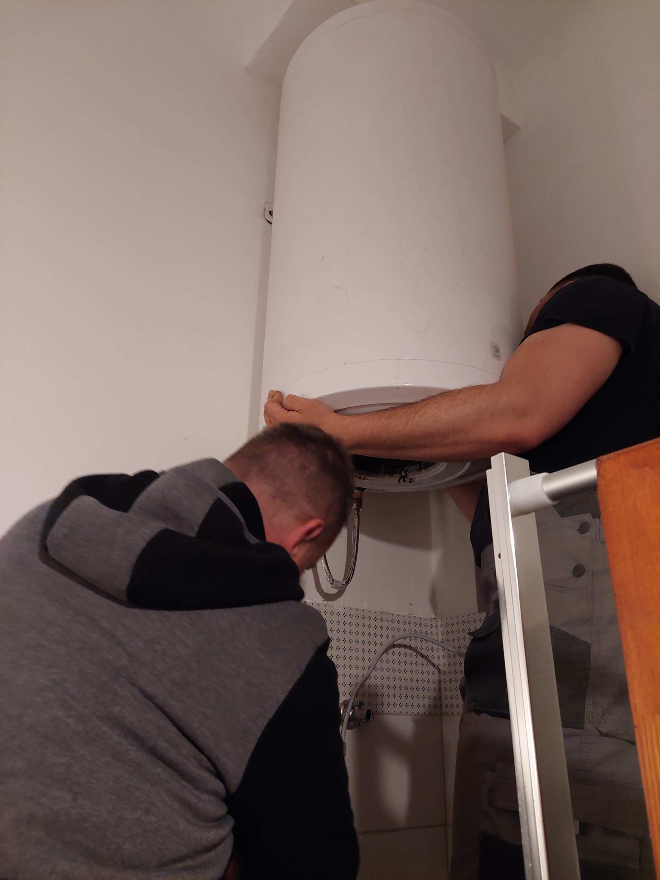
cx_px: 330
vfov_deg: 71.6
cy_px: 440
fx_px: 610
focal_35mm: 24
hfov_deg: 56.8
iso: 500
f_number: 1.8
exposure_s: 1/50
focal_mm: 5.2
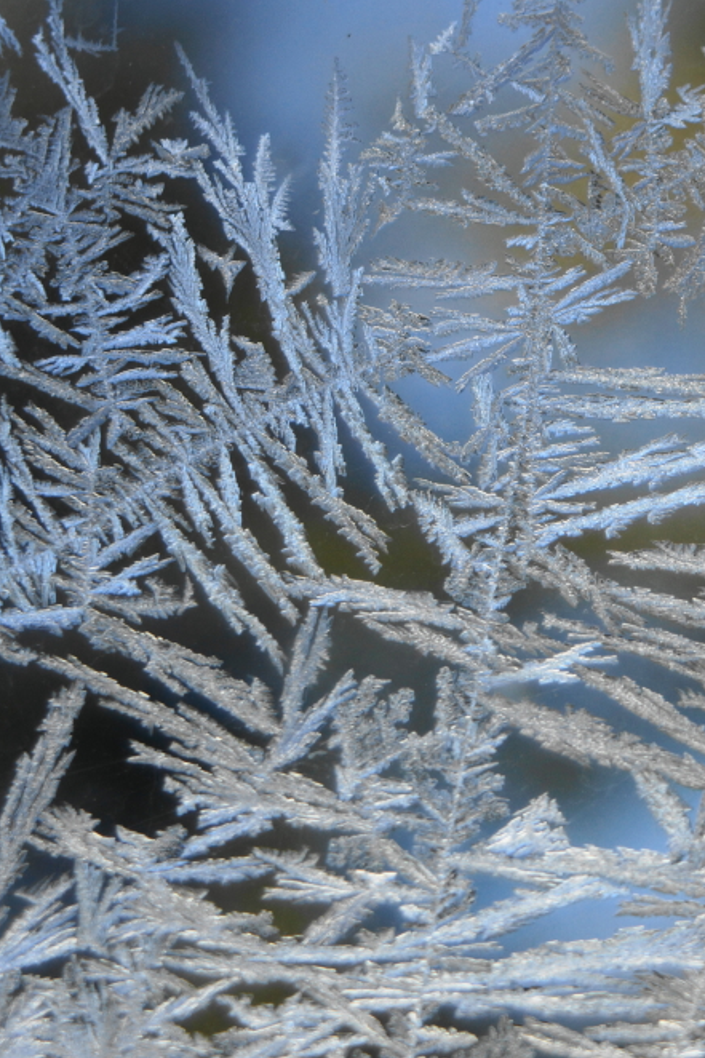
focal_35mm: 204
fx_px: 5995
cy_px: 527
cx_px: 782
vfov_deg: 10.1
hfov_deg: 6.7
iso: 200
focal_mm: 90
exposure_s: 1/160
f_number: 5.6
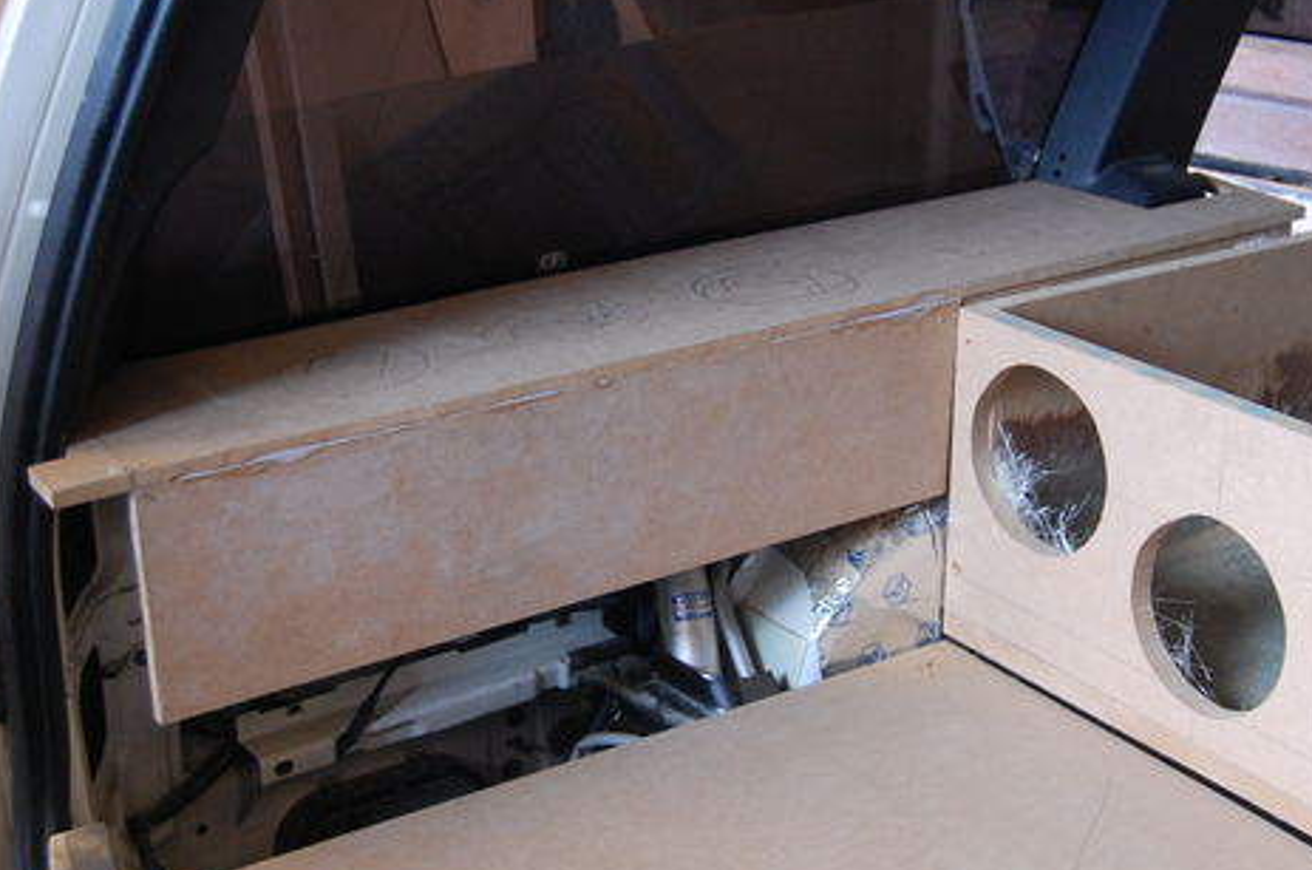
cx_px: 740
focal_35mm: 58
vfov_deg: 23.3
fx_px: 2110
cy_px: 448
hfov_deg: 34.5
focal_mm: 28
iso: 800
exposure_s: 1/30
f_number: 4.2
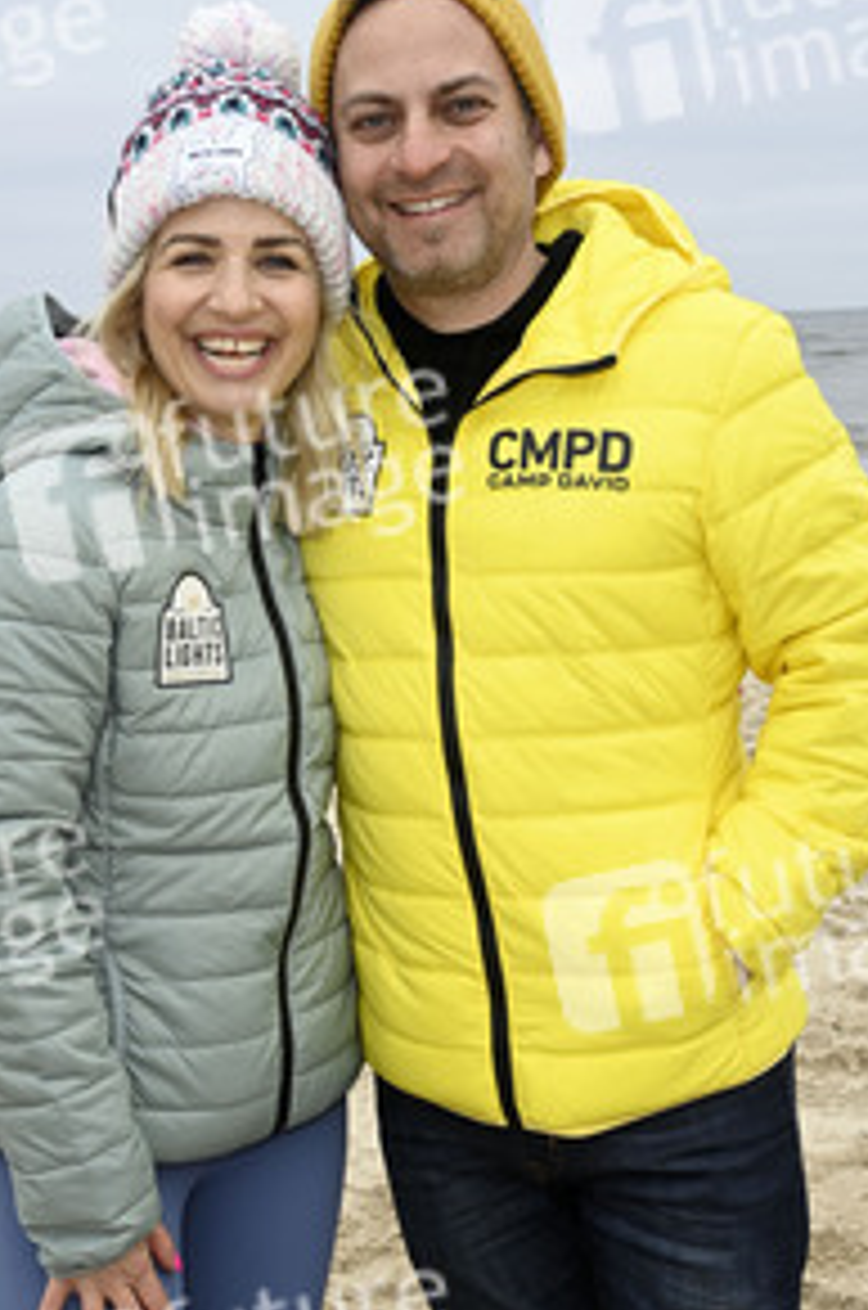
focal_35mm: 66
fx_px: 2395
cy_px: 702
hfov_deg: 20.5
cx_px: 364
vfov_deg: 30.5
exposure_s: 1/200
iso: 1000
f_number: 14
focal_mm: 48
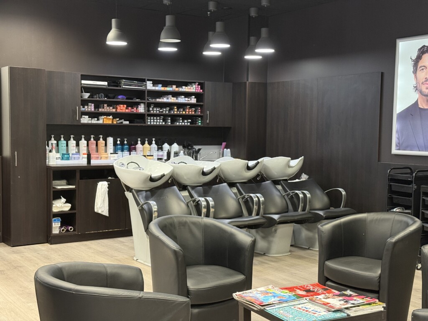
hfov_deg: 39.7
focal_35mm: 48
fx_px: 593
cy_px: 160
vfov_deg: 30.3
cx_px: 214
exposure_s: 1/50
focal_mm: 6.76
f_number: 1.78
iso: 250
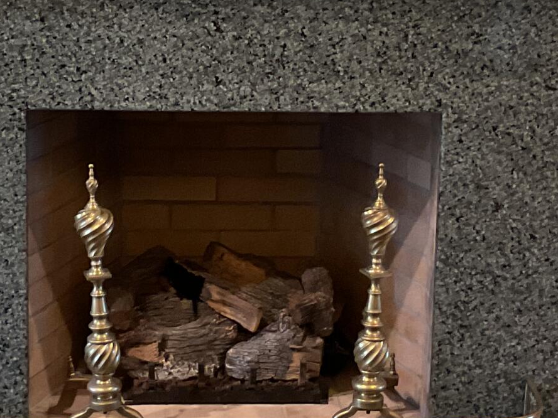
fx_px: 1580
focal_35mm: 98
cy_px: 115
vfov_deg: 15.0
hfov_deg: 20.0
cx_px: 257
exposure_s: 1/40
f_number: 1.8
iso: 200
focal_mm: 3
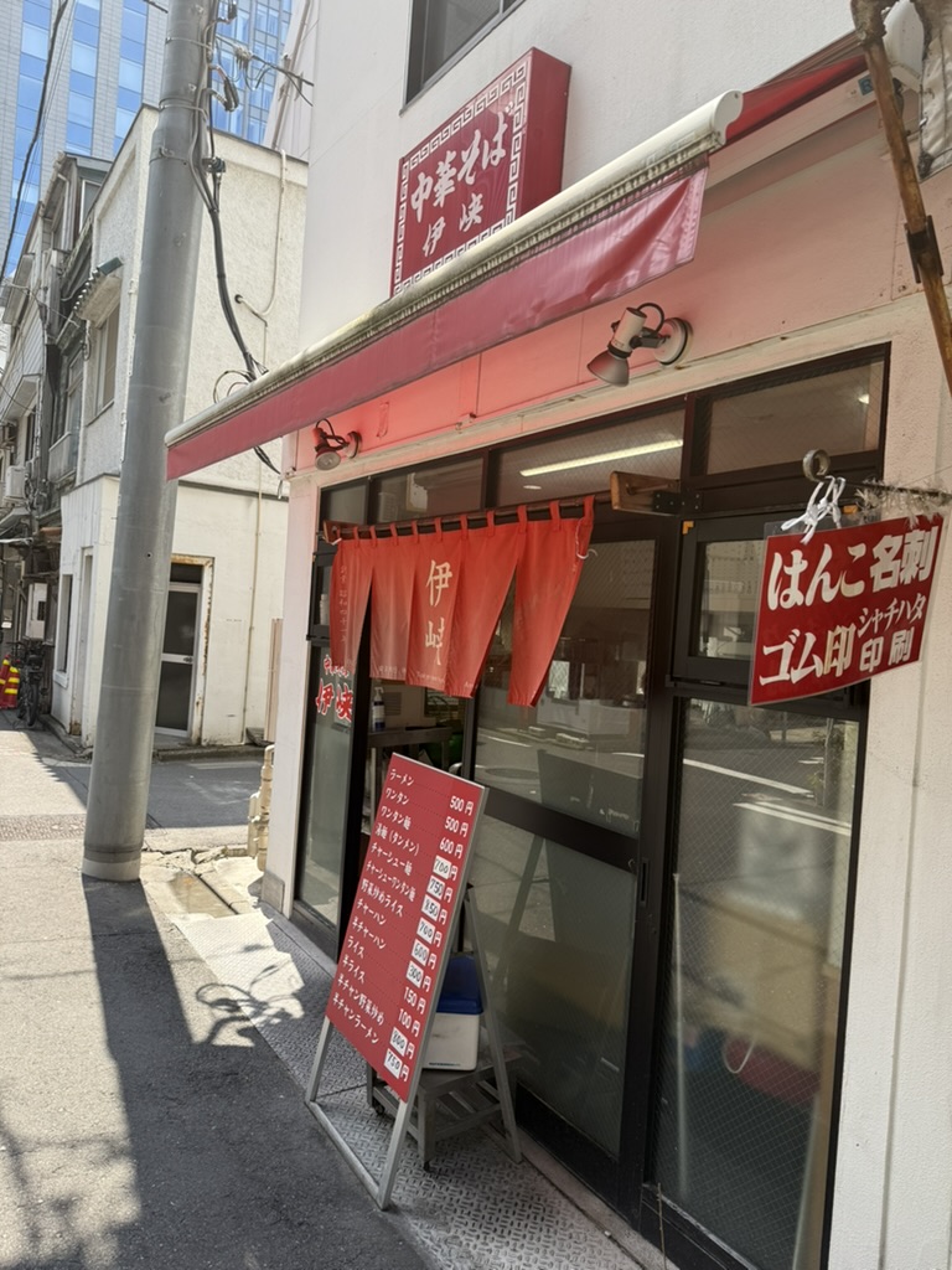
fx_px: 880
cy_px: 635
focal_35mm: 24
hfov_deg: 56.8
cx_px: 476
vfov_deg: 71.6
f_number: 1.78
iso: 80
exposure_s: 1/1018
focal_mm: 6.76
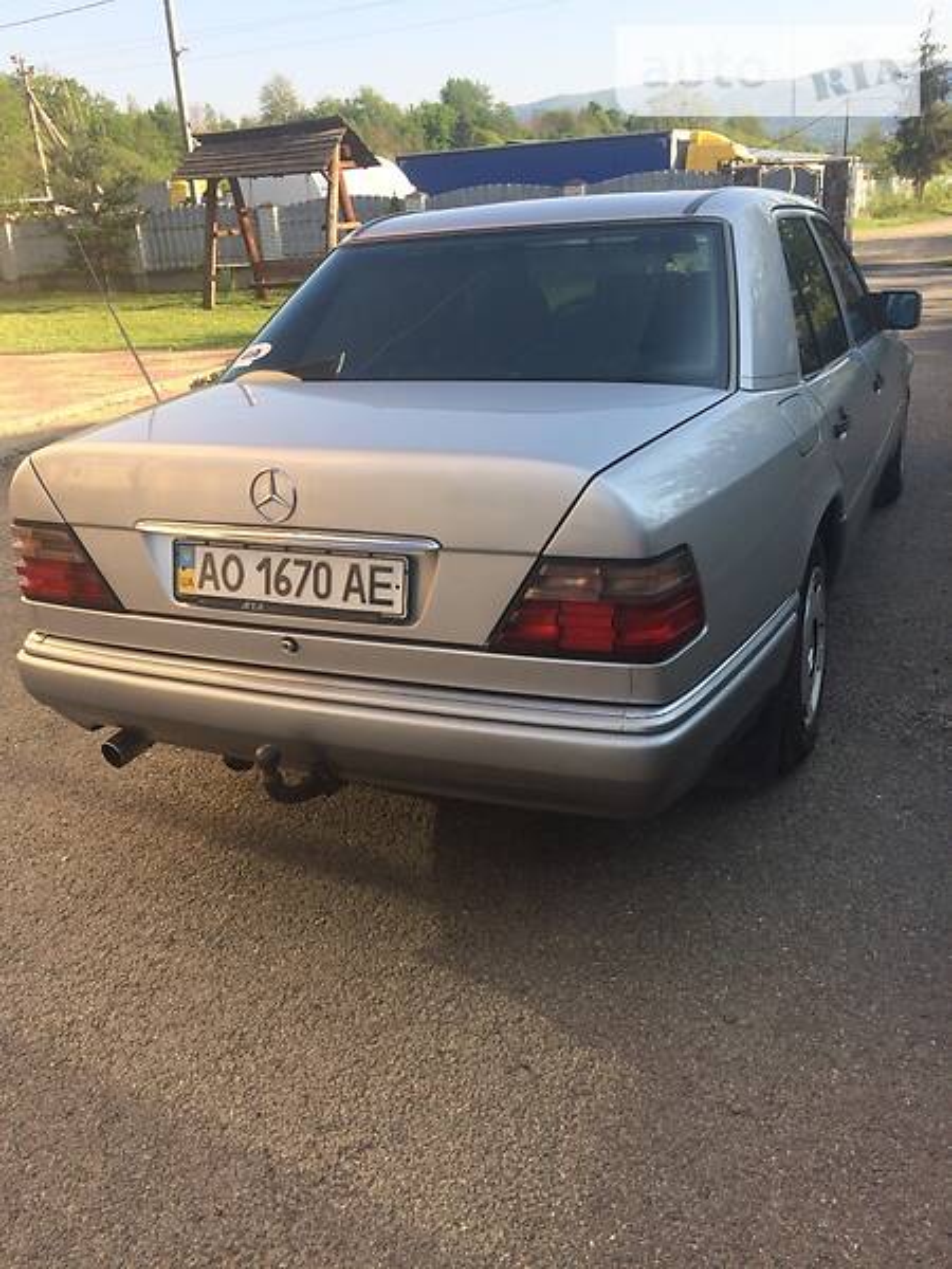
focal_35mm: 29
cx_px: 476
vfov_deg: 61.7
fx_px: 1063
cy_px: 634
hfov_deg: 48.2
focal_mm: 4.2
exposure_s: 1/604
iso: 32
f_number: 2.2
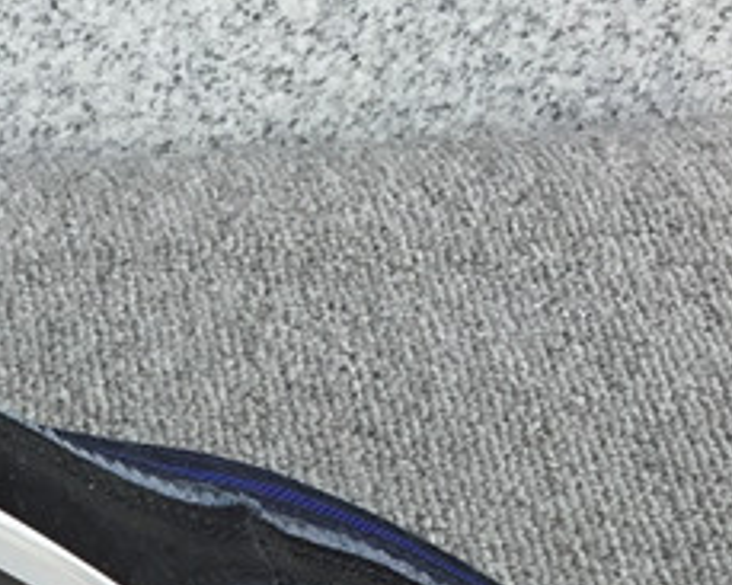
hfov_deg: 15.5
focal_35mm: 119
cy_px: 945
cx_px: -189
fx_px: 2577
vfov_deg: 12.2
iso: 25
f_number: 2.4
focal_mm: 3.3
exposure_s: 1/407
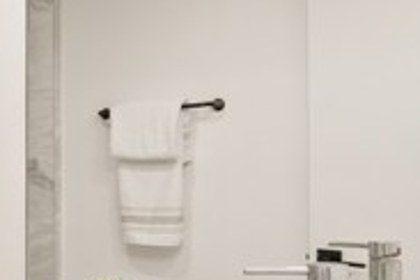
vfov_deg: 24.1
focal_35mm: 56
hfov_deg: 27.4
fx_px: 653
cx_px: -172
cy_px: 176
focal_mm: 16
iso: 800
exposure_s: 1/5
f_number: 10
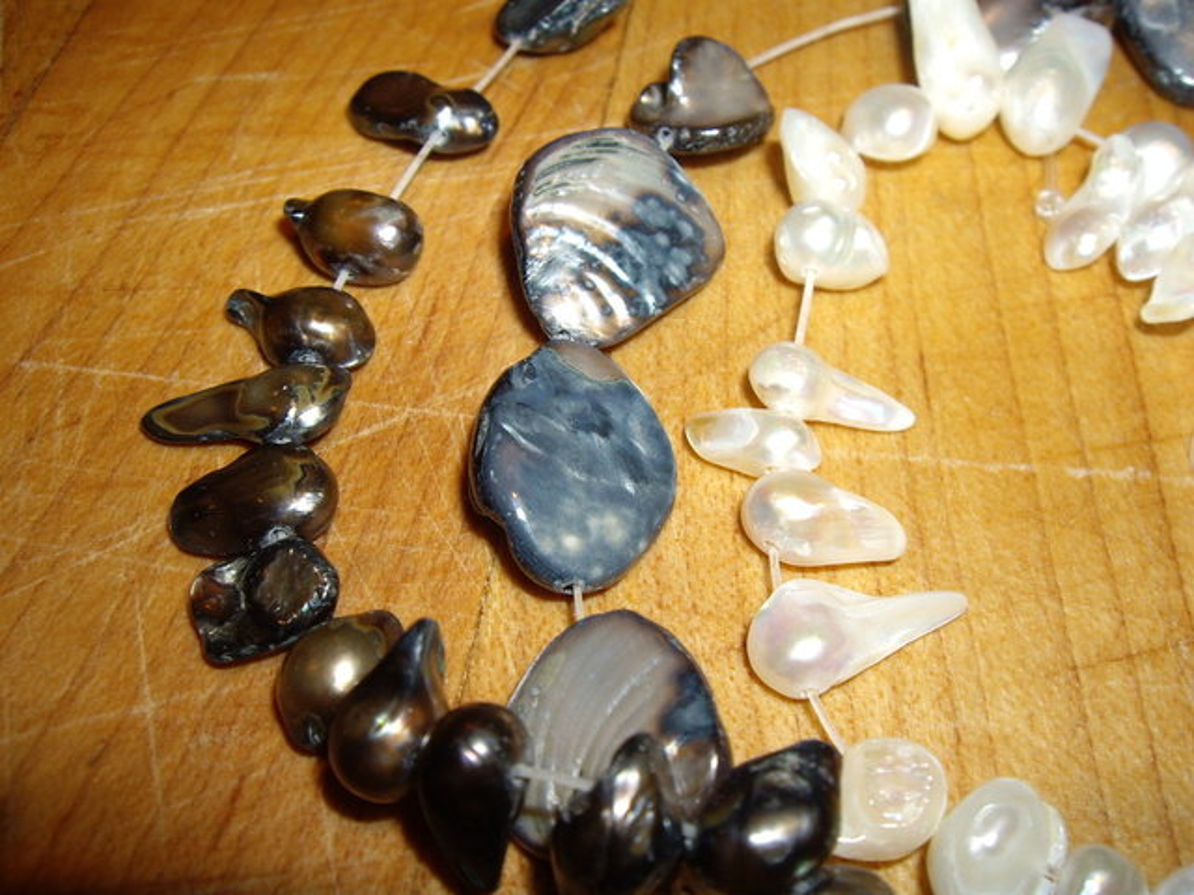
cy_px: 448
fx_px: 1311
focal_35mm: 38
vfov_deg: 37.7
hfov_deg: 49.0
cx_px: 597
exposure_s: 1/40
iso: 50
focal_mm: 6.2
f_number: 4.3
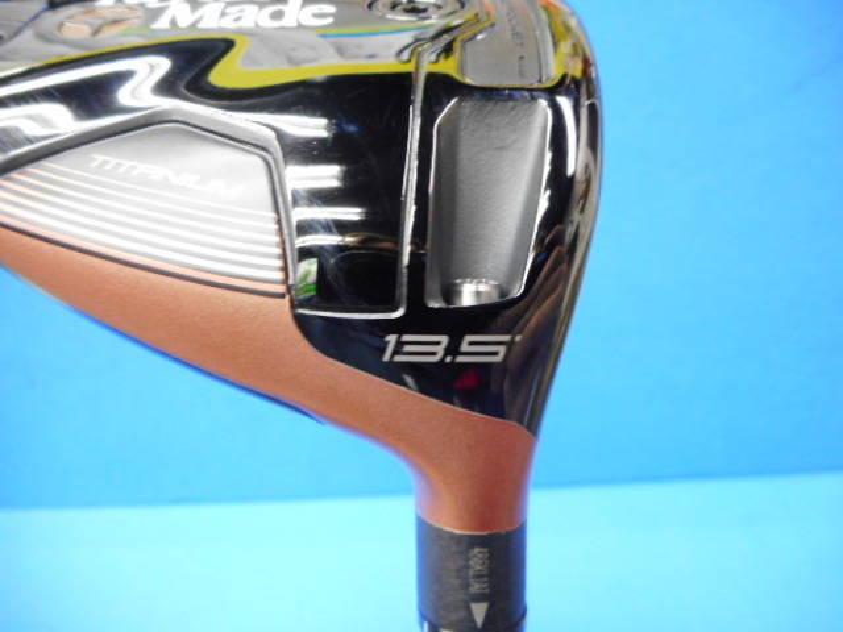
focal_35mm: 25
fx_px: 609
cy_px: 316
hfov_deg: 69.4
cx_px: 422
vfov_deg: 54.9
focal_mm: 4.5
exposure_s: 1/25
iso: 400
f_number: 3.7
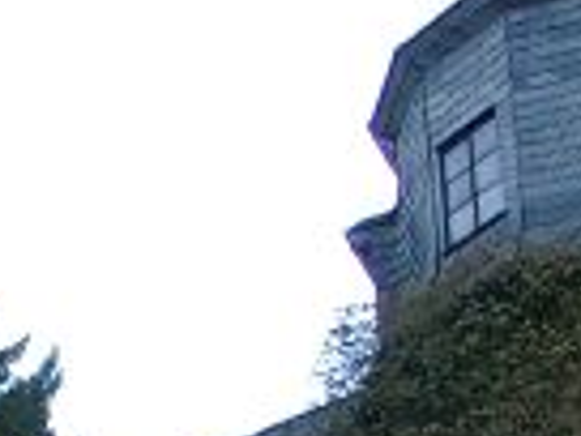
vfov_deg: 7.2
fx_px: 3357
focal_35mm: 200
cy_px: 752
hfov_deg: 9.6
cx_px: -269
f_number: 4
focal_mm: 7.13
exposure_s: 1/112
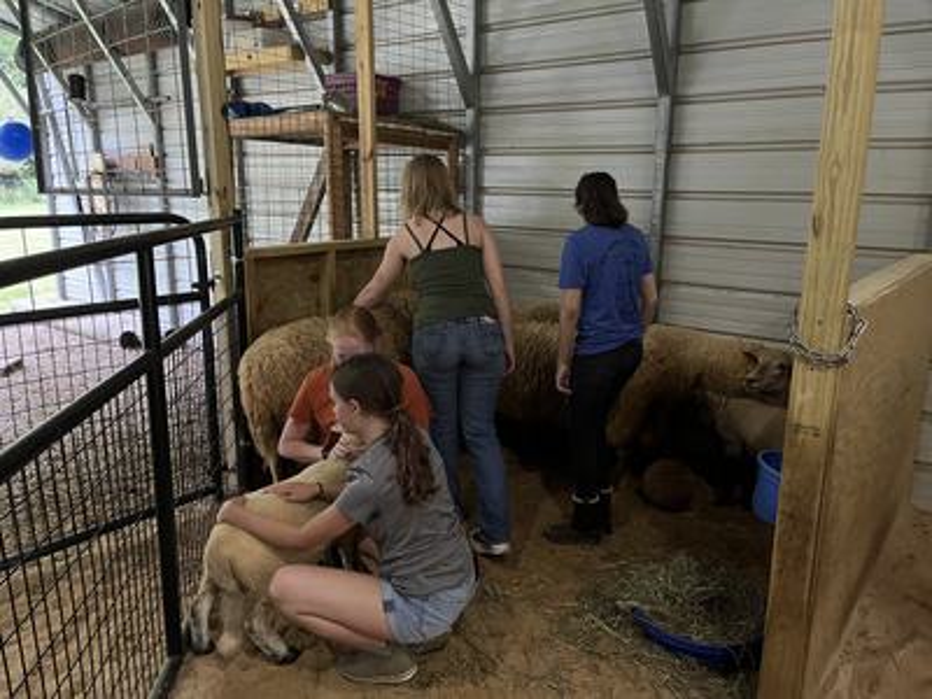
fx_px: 700
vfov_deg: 53.1
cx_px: 466
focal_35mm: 26
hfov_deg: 67.3
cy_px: 350
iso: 640
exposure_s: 1/30
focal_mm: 5.1
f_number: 1.6
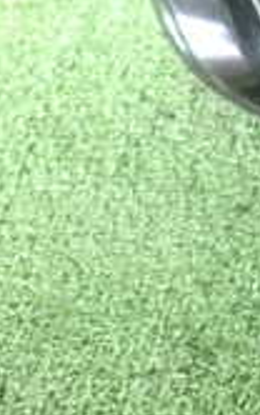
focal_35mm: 96
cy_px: 38
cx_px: 702
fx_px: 1087
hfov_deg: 10.7
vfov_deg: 21.1
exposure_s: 1/30
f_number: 2
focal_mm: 4.5
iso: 400
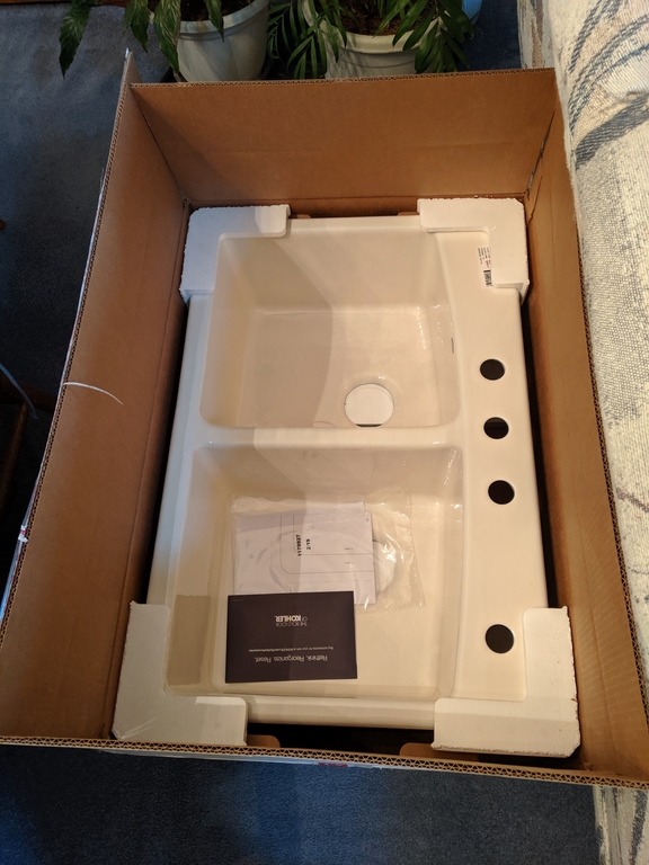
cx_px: 324
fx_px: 675
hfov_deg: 51.4
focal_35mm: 27
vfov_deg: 65.3
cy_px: 432
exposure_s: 1/40
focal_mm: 4.44
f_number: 1.8
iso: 654
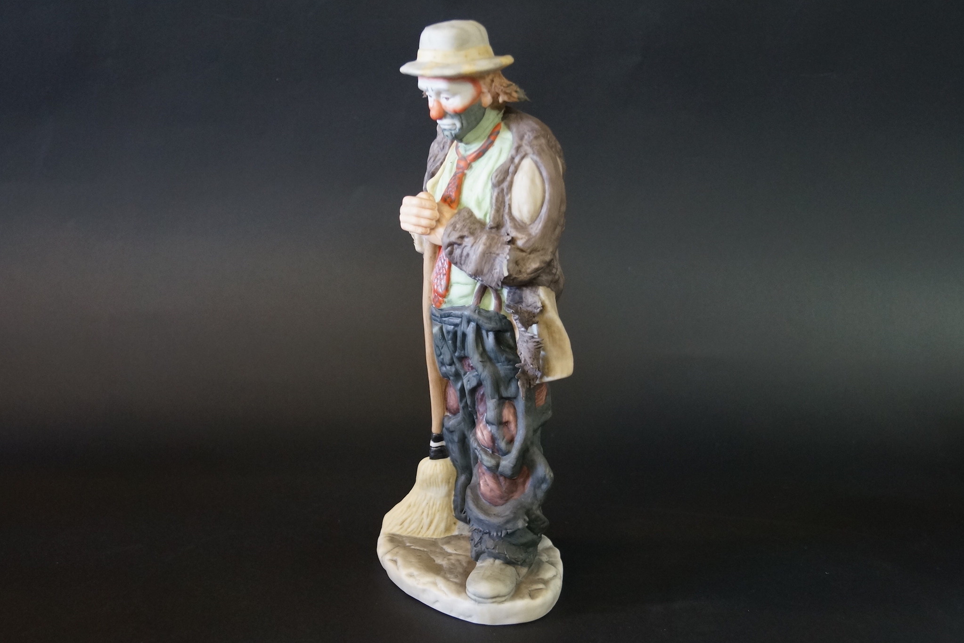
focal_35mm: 43
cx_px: 479
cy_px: 325
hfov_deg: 45.4
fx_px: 1151
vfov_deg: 31.2
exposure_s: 1/60
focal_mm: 28
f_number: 4.5
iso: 1250
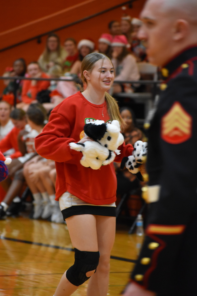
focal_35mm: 255
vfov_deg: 8.1
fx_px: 2092
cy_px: 148
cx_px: 98
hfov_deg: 5.4
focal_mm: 170
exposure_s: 1/200
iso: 3200
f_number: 5
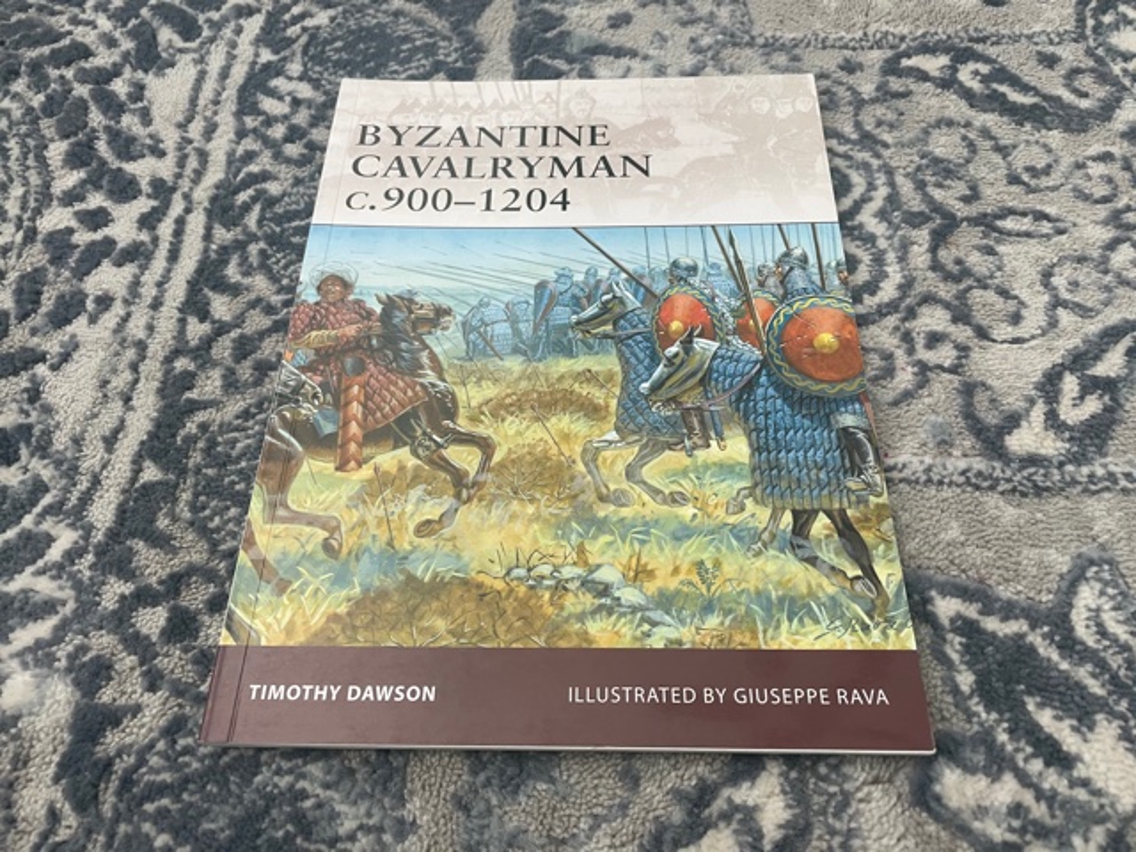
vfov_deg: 53.1
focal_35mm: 26
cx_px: 568
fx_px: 853
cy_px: 426
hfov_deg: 67.3
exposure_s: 1/100
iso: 125
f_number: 1.6
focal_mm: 4.2
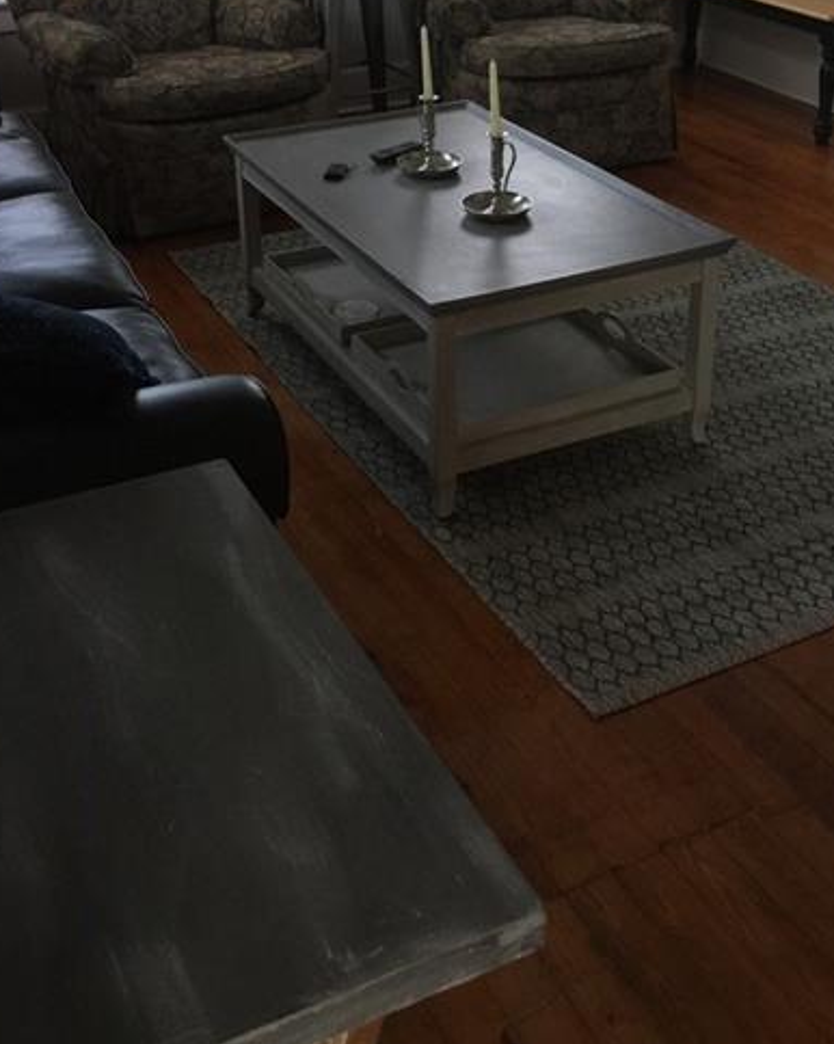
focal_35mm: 45
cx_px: 452
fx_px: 1389
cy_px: 249
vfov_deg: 39.9
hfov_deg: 33.4
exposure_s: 1/10
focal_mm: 4.15
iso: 100
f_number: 2.2
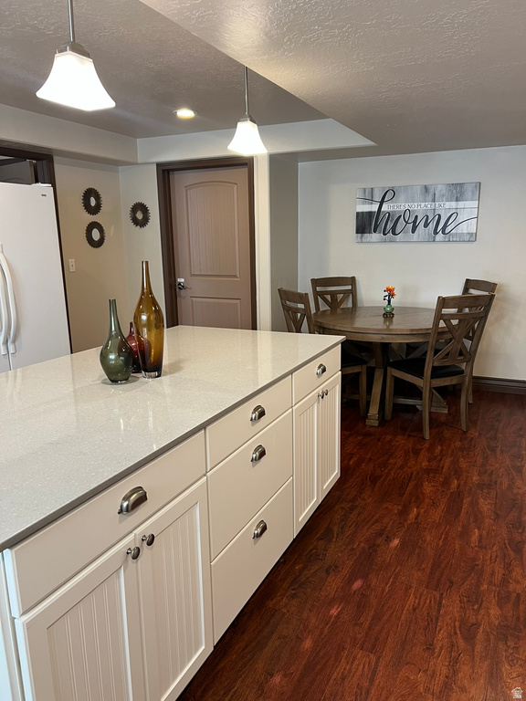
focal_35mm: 26
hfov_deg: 53.1
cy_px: 350
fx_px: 527
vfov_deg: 67.3
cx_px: 263
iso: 100
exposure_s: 1/60
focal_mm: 5.7
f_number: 1.5
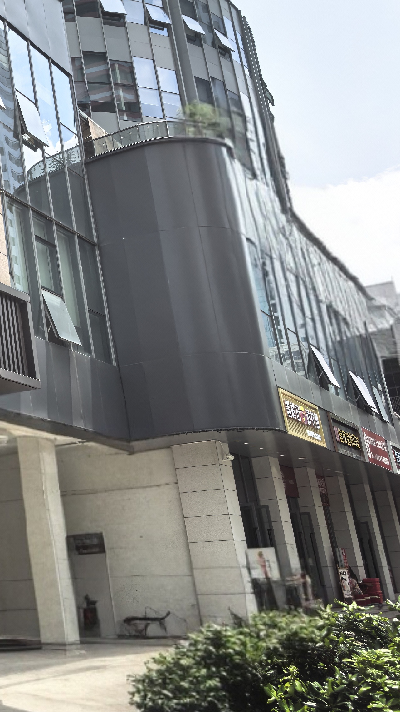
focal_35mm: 47
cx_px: -213
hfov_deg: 21.2
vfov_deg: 43.6
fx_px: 886
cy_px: 298
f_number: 2
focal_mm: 5.75
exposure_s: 1/3460
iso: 50
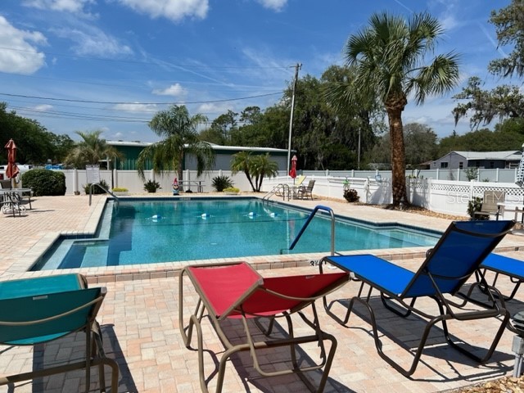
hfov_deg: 67.3
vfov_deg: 53.1
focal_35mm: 26
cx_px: 262
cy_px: 196
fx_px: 394
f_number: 1.5
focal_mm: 5.7
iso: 50
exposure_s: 1/8696
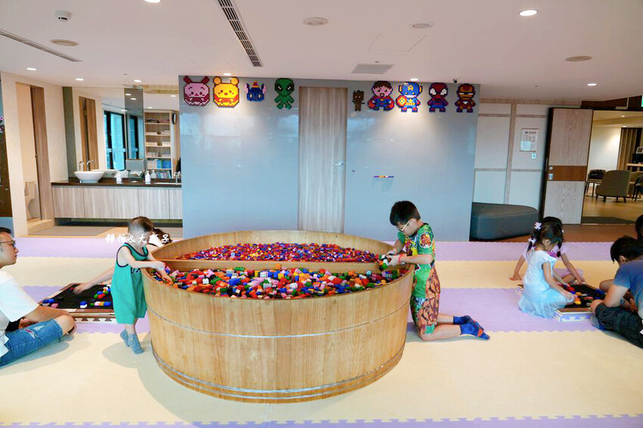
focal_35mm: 24
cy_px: 214
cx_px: 322
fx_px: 428
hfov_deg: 73.8
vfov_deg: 53.1
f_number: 4.5
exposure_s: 1/40
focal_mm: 24
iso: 320
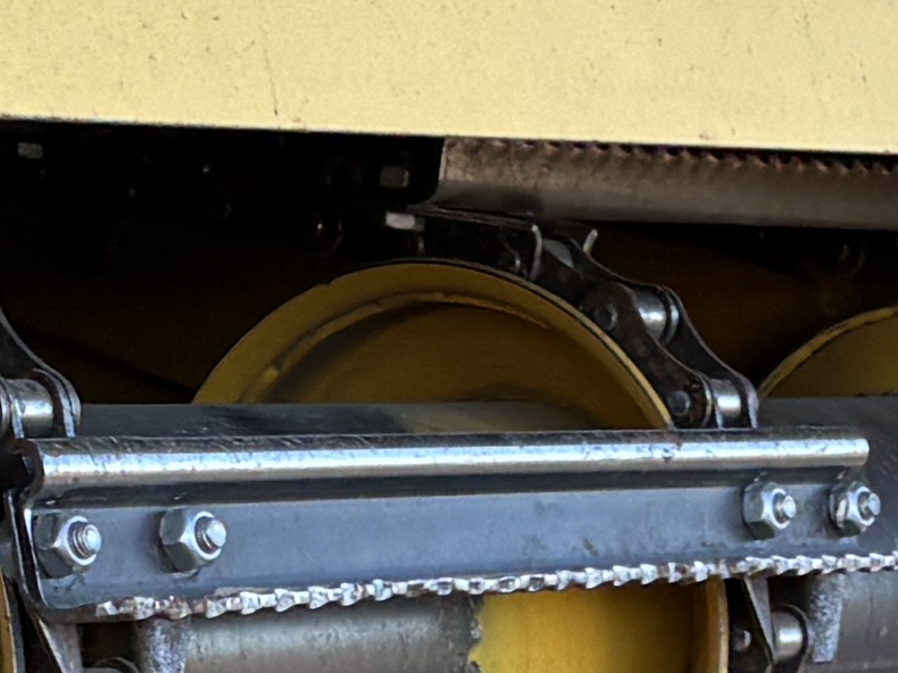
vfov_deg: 7.6
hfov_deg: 10.5
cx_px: 766
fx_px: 4876
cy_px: 1282
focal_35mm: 188
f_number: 1.6
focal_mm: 5.96
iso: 50
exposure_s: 1/384
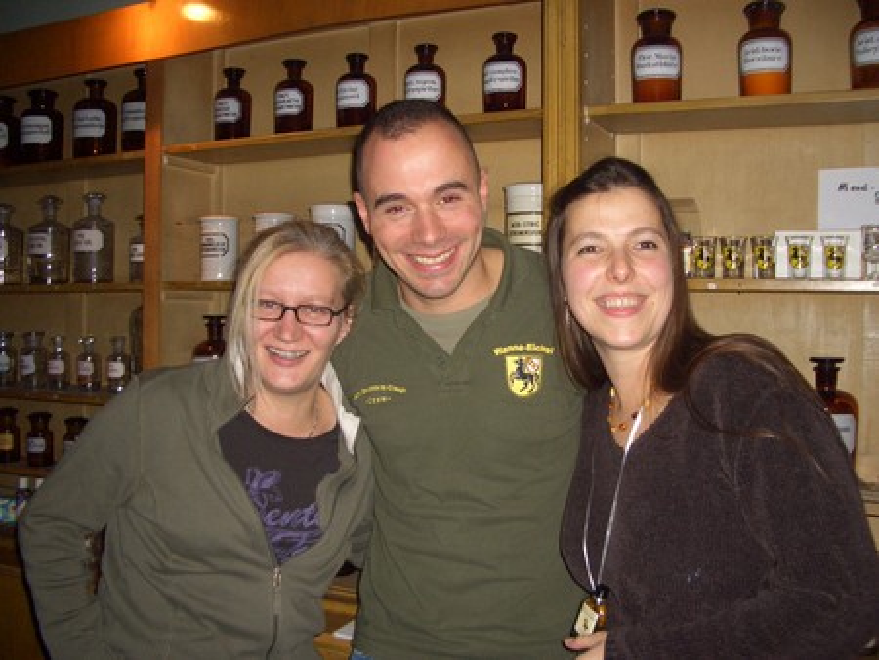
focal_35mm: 35
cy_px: 330
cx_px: 440
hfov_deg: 52.6
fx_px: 889
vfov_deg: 40.7
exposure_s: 1/60
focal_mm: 5.8
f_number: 2.6
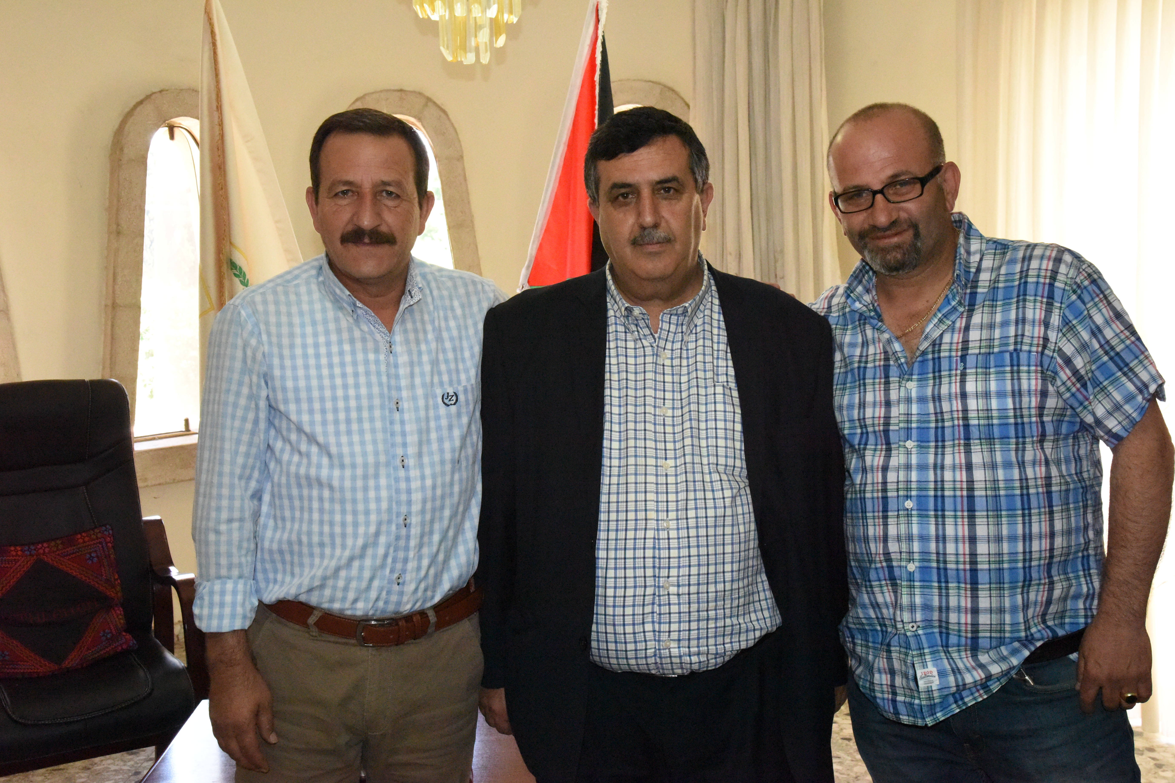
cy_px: 392
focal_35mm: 46
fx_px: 1501
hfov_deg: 42.7
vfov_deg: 29.2
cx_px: 588
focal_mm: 46
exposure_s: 1/250
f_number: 13
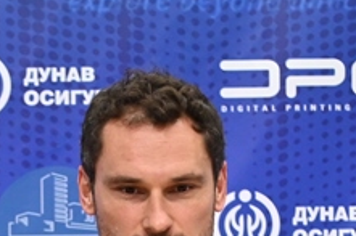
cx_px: 96
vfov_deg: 3.7
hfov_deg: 5.6
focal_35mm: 365
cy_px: 503
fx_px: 3607
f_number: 3.5
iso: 3200
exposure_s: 1/200
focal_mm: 70
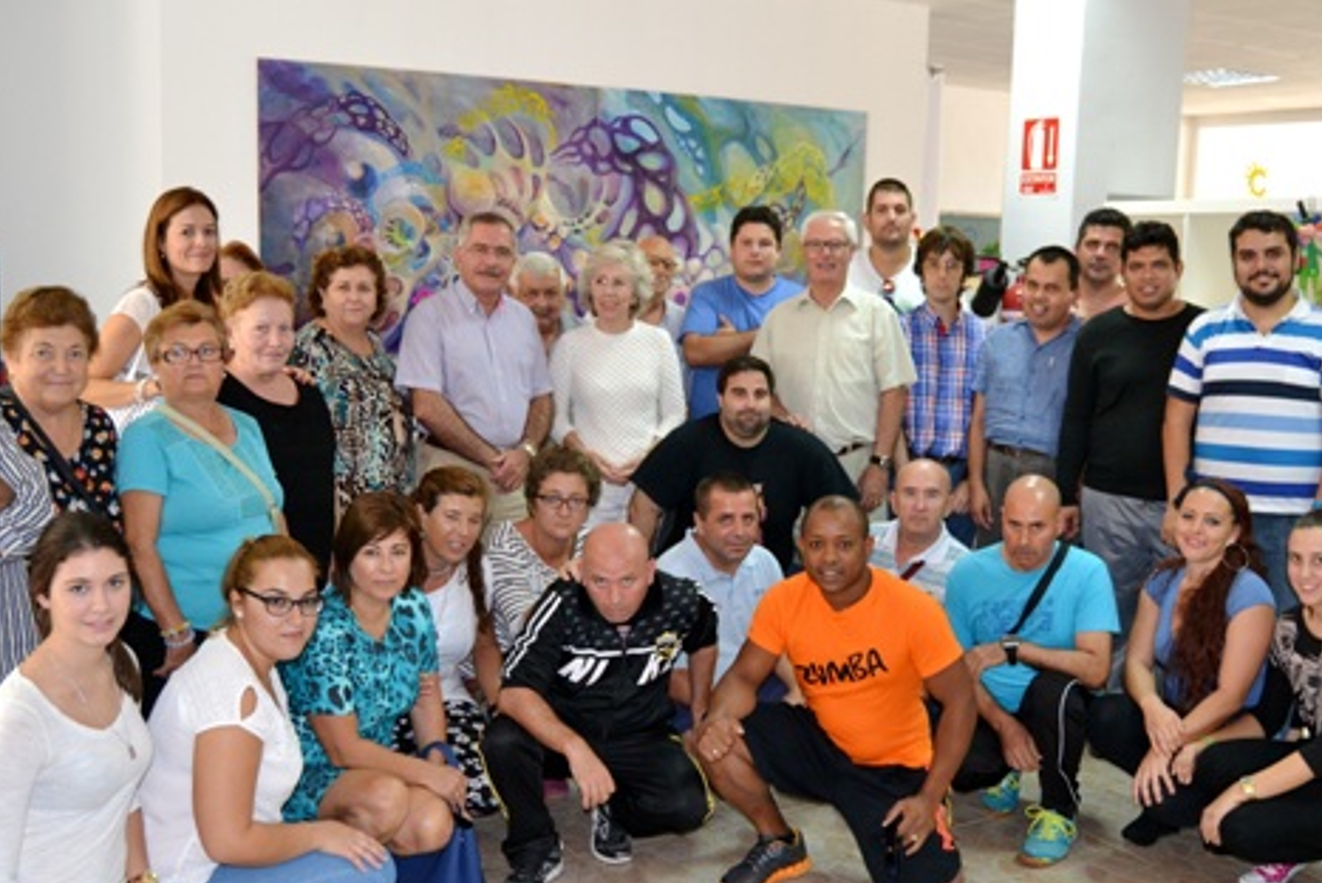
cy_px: 511
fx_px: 1360
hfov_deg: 51.8
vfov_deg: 35.9
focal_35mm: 37
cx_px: 685
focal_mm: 18
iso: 720
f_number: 3.5
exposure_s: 1/60
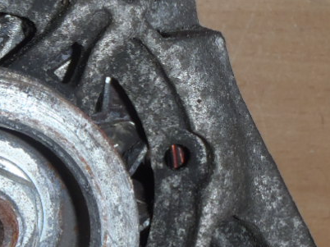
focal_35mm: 121
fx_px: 1153
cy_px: 222
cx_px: -4
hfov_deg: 16.0
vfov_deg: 12.1
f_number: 13
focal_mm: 6.83
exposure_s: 1/40
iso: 100
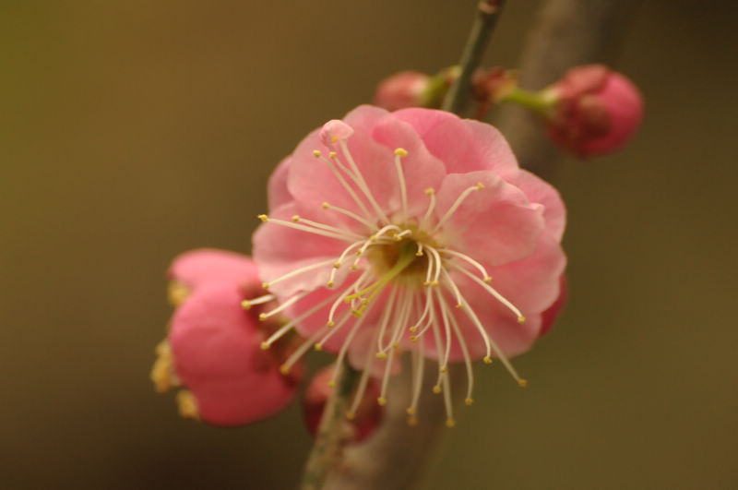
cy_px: 245
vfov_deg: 3.0
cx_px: 369
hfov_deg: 4.6
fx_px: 9212
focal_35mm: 450
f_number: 5.6
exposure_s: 1/60
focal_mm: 300
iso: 800
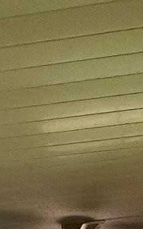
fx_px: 399
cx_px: 191
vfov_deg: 24.3
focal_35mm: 64
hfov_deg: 18.7
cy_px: 351
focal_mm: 2.22
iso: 250
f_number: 2.2
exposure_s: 1/60
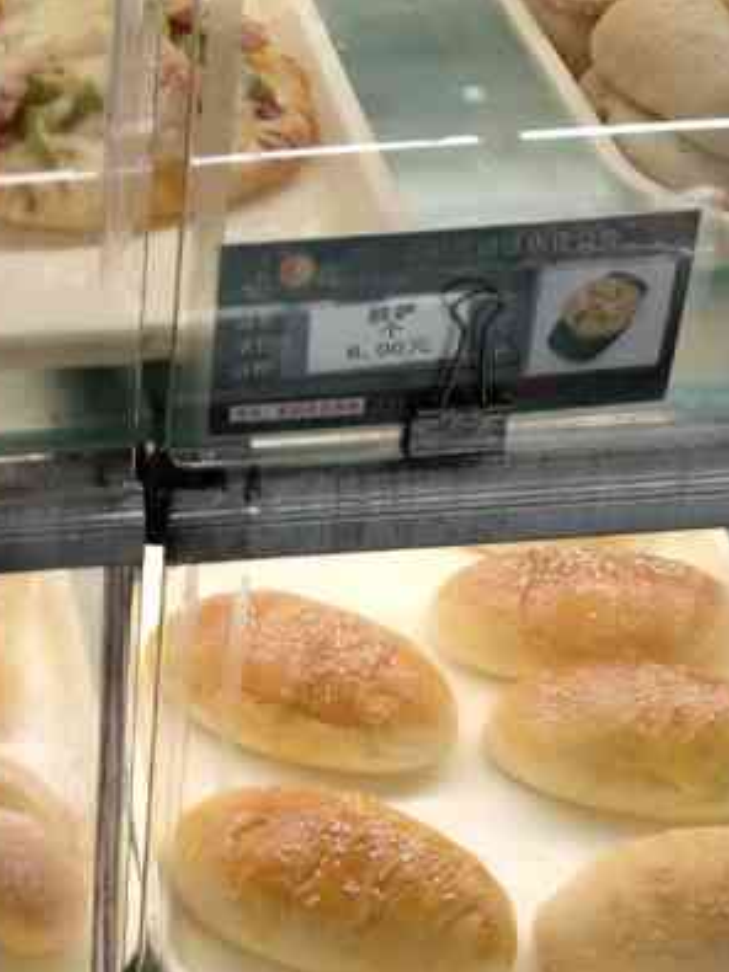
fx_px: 1461
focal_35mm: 52
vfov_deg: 36.8
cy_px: 474
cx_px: -79
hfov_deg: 25.9
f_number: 2.2
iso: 200
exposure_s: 1/50
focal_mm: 3.81
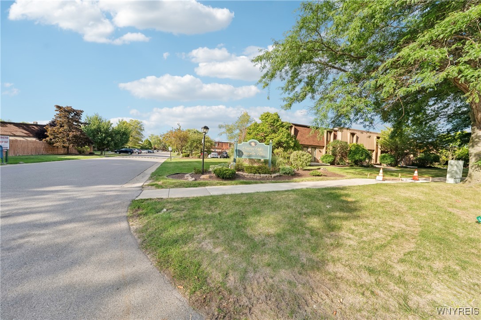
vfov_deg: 90.0
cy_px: 160
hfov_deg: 112.6
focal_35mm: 12
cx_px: 240
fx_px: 160
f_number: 9
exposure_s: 1/80
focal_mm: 12
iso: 100
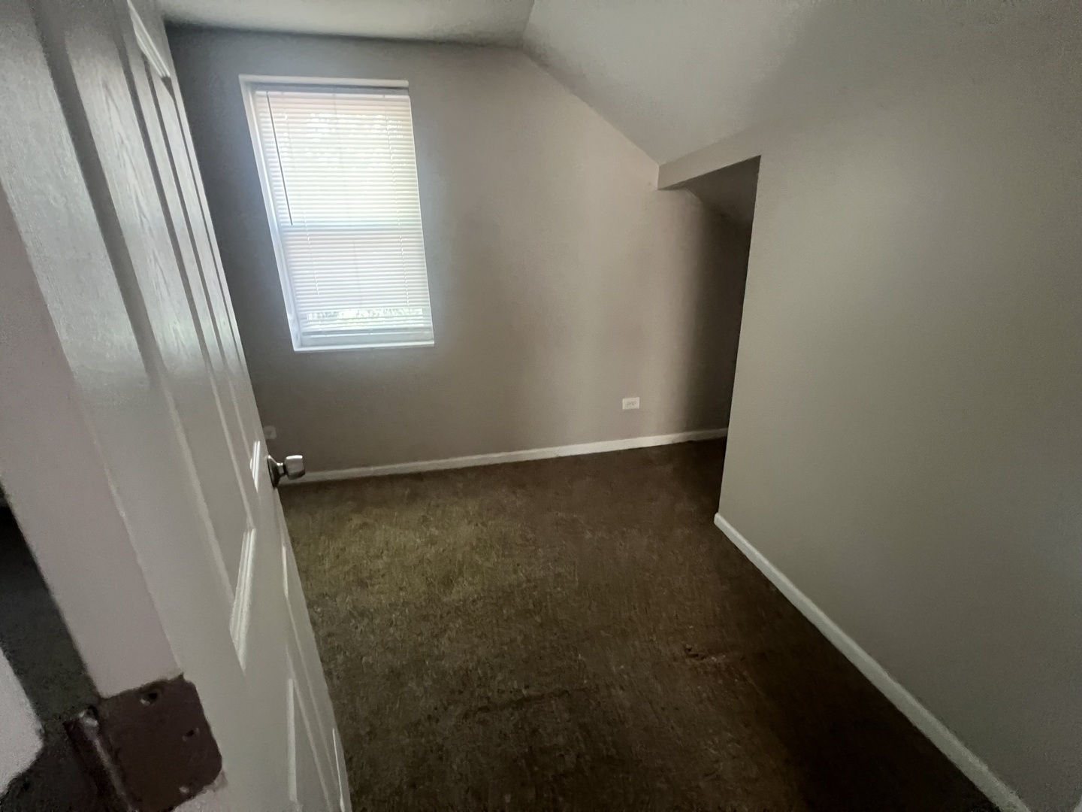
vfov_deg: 89.9
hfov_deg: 106.2
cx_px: 541
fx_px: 406
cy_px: 406
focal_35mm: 13
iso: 1000
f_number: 1.8
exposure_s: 1/54
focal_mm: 1.57
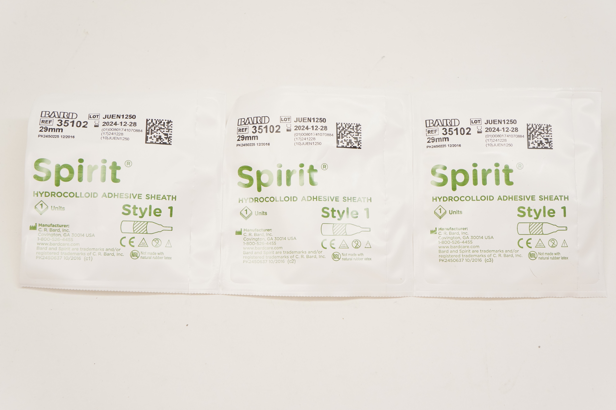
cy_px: 207
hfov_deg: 40.3
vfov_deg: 27.5
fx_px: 838
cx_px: 313
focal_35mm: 49
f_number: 7.1
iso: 800
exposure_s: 1/125
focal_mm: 32
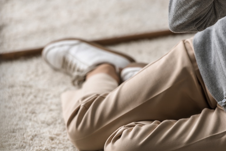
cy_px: 99
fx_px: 1671
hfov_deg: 7.7
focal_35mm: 266
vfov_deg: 5.2
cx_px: 117
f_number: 3.5
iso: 80
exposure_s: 1/200
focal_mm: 200
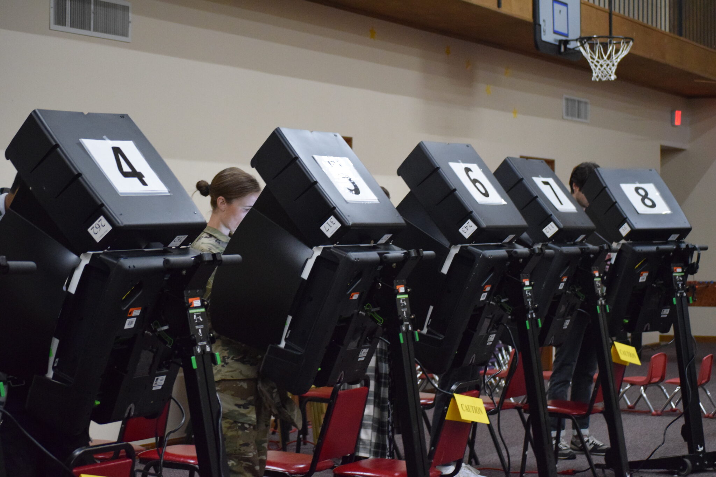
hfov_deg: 24.6
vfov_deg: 16.6
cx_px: 358
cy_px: 238
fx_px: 1641
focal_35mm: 82
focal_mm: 55
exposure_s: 1/60
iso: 4500
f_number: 4
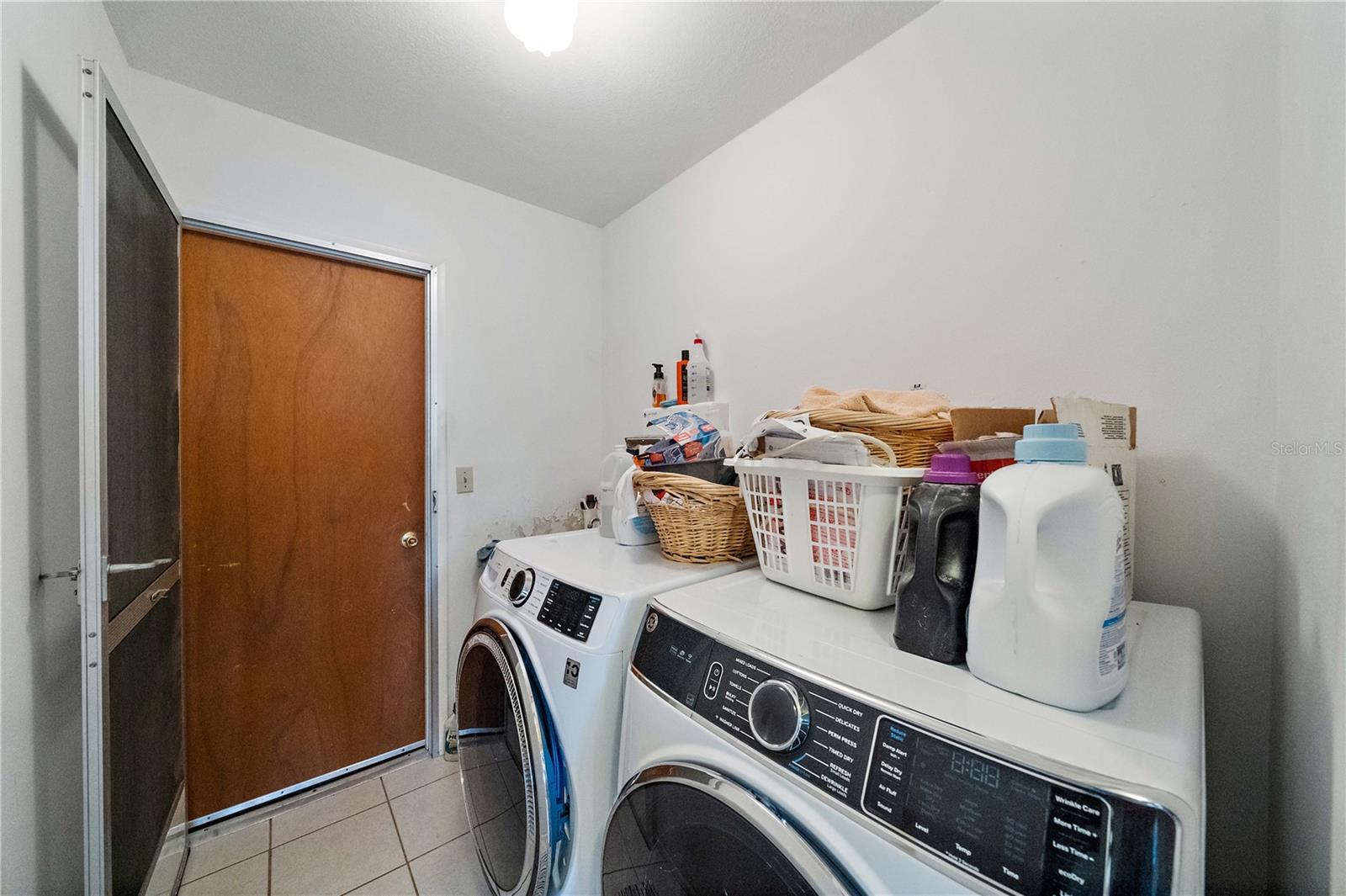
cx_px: 673
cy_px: 448
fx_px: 448
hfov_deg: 112.6
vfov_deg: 89.9
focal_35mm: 12
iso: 12800
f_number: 9.5
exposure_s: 1/15
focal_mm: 12
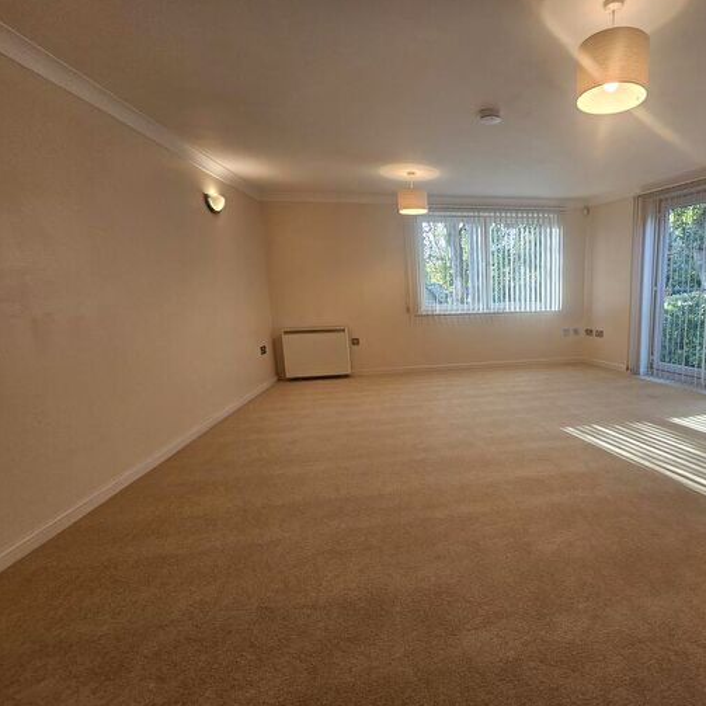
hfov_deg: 83.3
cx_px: 490
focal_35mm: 16
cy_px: 359
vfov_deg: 87.4
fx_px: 369
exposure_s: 1/50
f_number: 2.2
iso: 64
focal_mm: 2.2
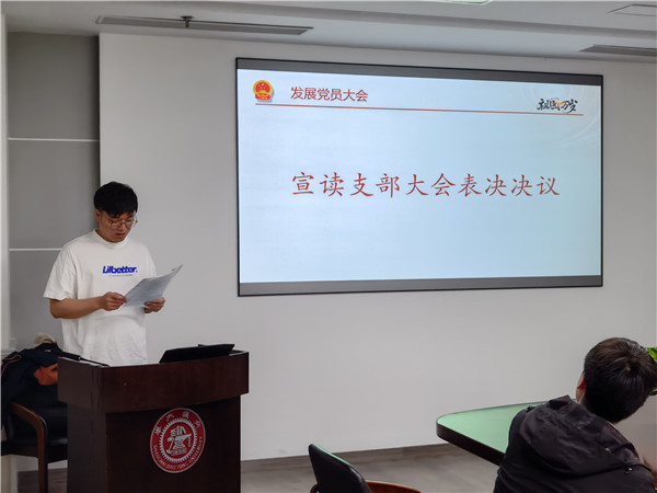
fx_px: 1025
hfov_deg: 35.5
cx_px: 328
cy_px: 246
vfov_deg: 27.0
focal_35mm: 54
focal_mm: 6.67
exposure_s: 1/100
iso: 125
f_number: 1.9
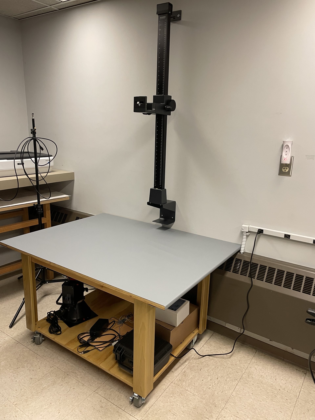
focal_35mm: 26
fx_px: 315
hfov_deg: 53.1
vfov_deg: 67.3
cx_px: 158
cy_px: 210
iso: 160
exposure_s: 1/60
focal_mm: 4.2
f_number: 1.6
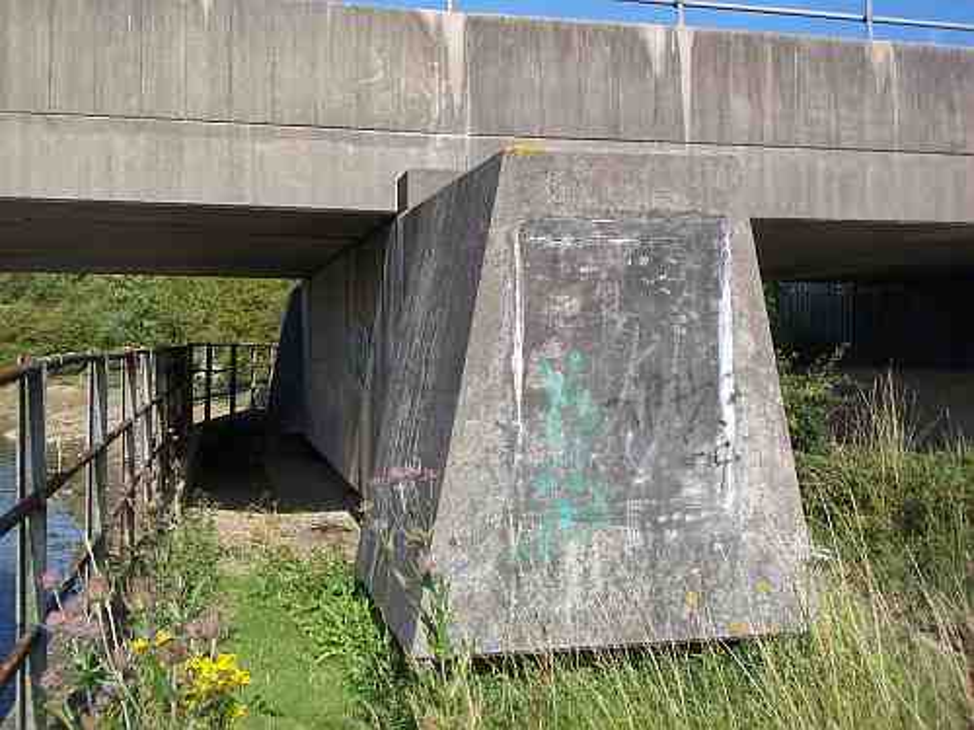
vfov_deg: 36.8
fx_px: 1097
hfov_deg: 47.9
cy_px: 365
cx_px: 487
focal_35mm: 39
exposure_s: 1/640
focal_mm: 6.4
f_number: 3.9
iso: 64
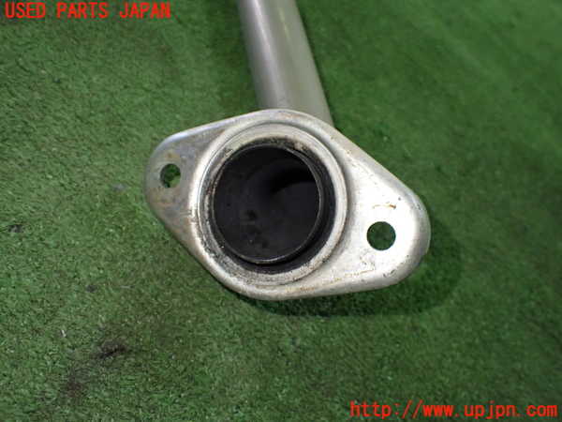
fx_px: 487
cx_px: 281
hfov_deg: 60.0
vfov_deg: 46.8
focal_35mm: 30
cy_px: 211
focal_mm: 5.4
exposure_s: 1/80
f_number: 2.3
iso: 800
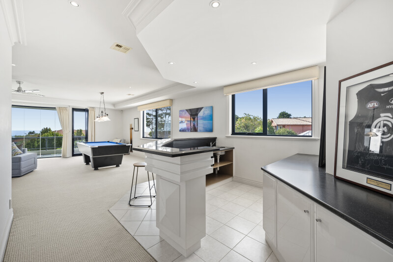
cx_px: 196
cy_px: 131
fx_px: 164
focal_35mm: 15
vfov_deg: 77.4
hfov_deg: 100.4
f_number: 7.1
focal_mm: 15
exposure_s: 1/13
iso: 400
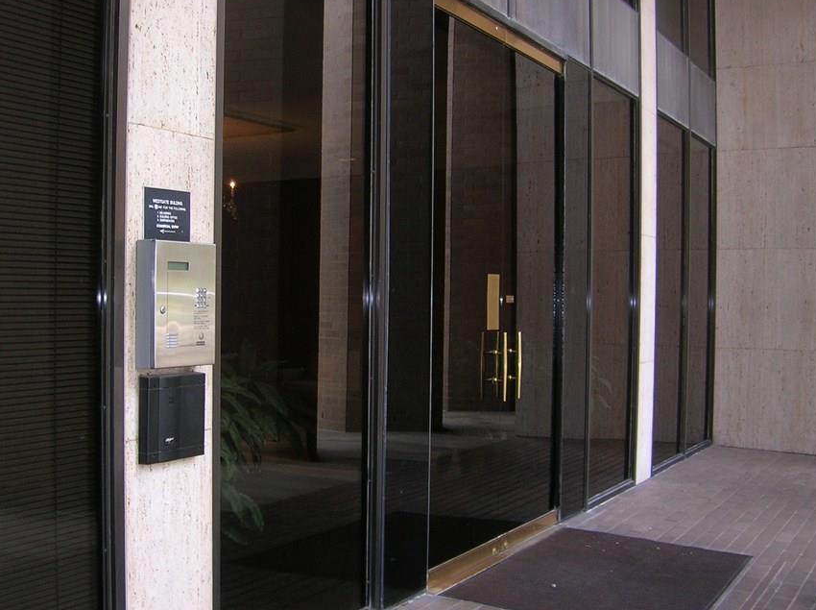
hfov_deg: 45.7
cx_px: 338
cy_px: 309
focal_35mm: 41
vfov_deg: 35.1
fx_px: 965
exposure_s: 1/30
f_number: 2.9
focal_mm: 5.7
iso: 52
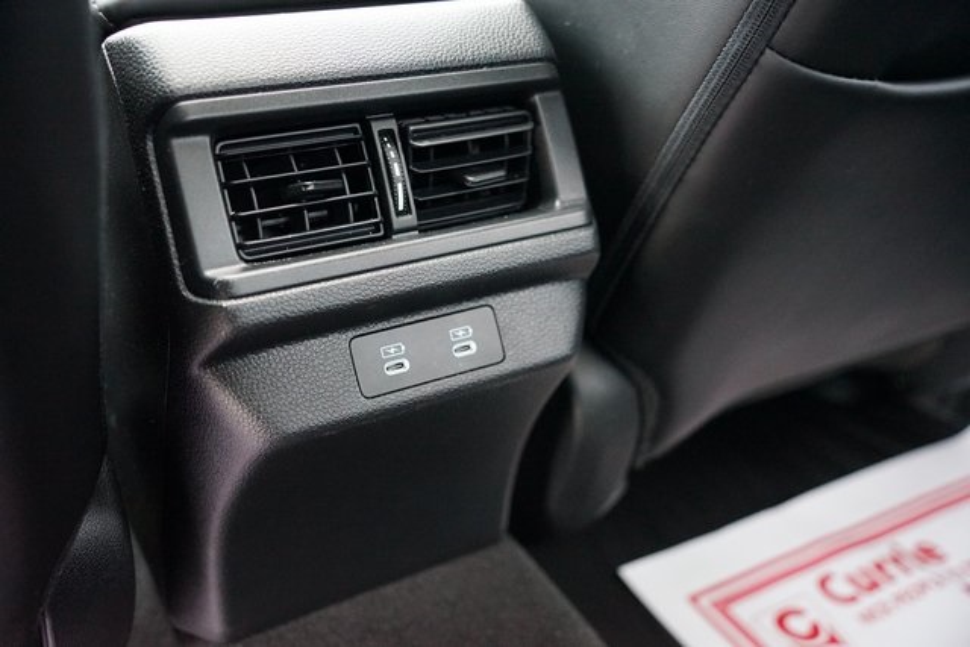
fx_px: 997
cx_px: 485
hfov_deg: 51.9
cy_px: 324
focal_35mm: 37
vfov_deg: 36.0
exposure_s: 1/60
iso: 6400
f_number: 3.2
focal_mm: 37
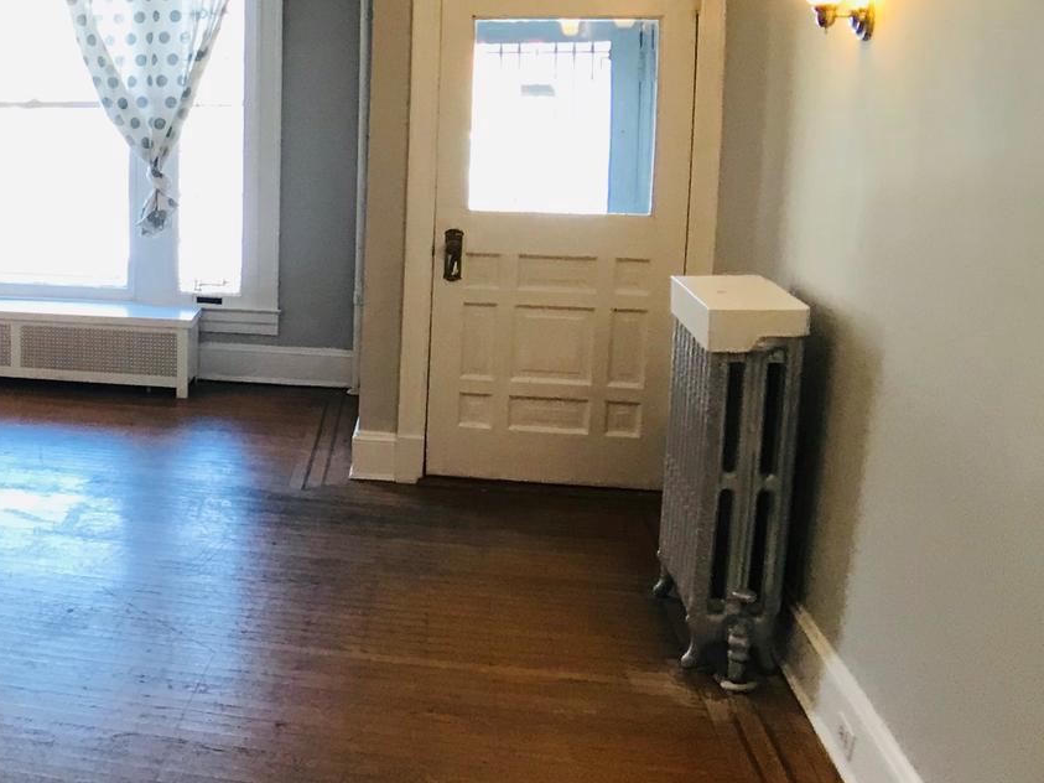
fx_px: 2051
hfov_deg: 26.5
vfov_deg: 21.5
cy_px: 278
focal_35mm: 68
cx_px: -85
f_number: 1.8
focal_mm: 3.99
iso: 40
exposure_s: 1/30
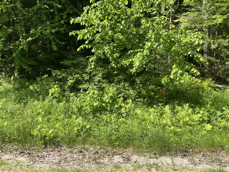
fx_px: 172
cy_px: 86
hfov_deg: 67.3
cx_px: 114
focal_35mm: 26
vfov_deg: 53.1
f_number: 1.5
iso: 50
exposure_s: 1/1575
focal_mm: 5.7
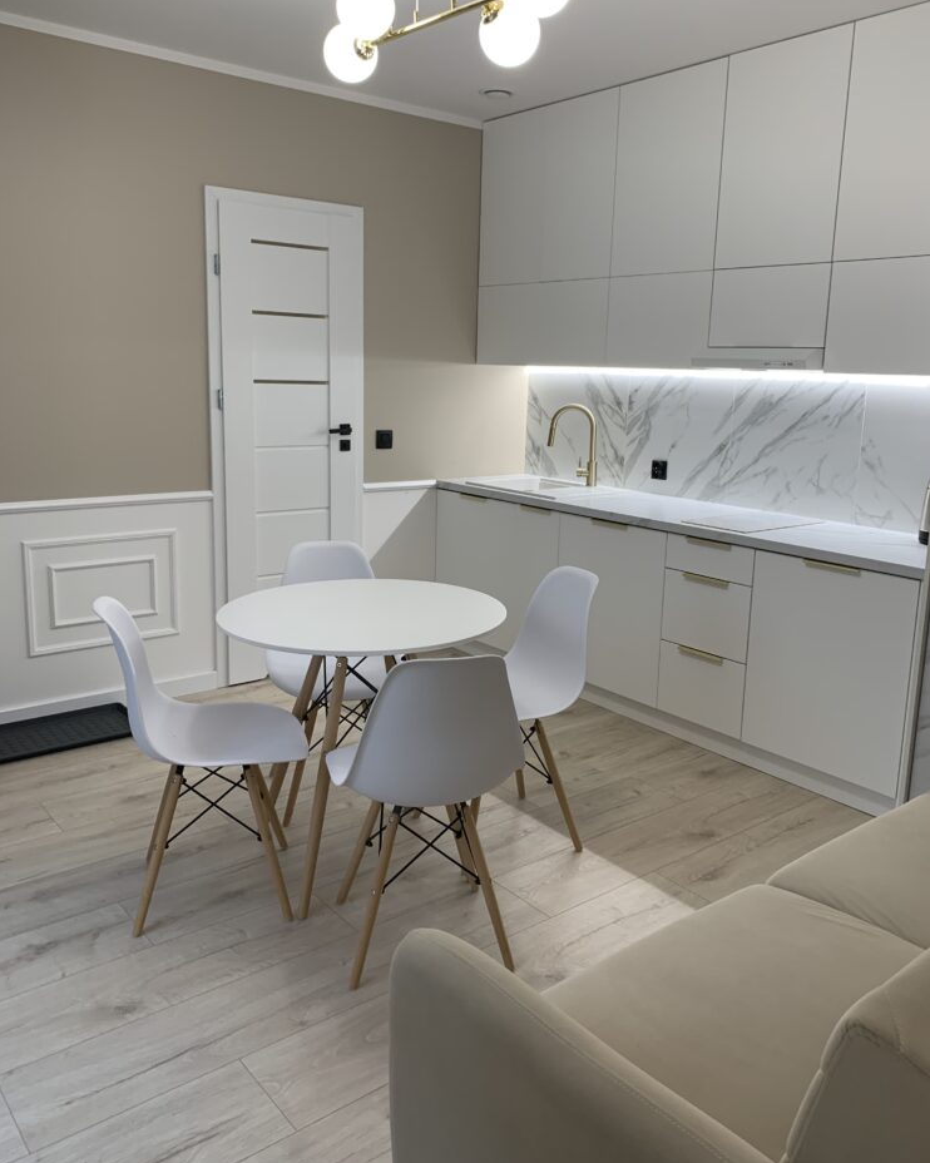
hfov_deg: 51.5
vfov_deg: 62.2
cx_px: 479
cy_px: 556
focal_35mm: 28
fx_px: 964
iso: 80
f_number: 1.8
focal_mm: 4.25
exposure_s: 1/100
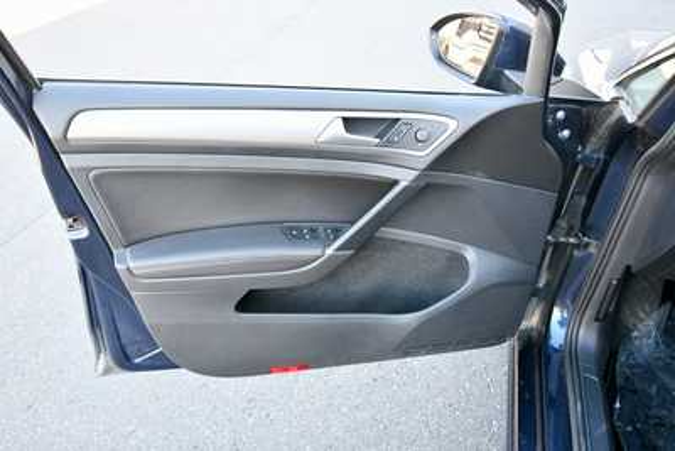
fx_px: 563
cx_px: 338
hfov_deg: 61.9
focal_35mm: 30
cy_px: 226
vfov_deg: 43.6
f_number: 5.6
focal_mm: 20
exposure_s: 1/125
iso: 1800
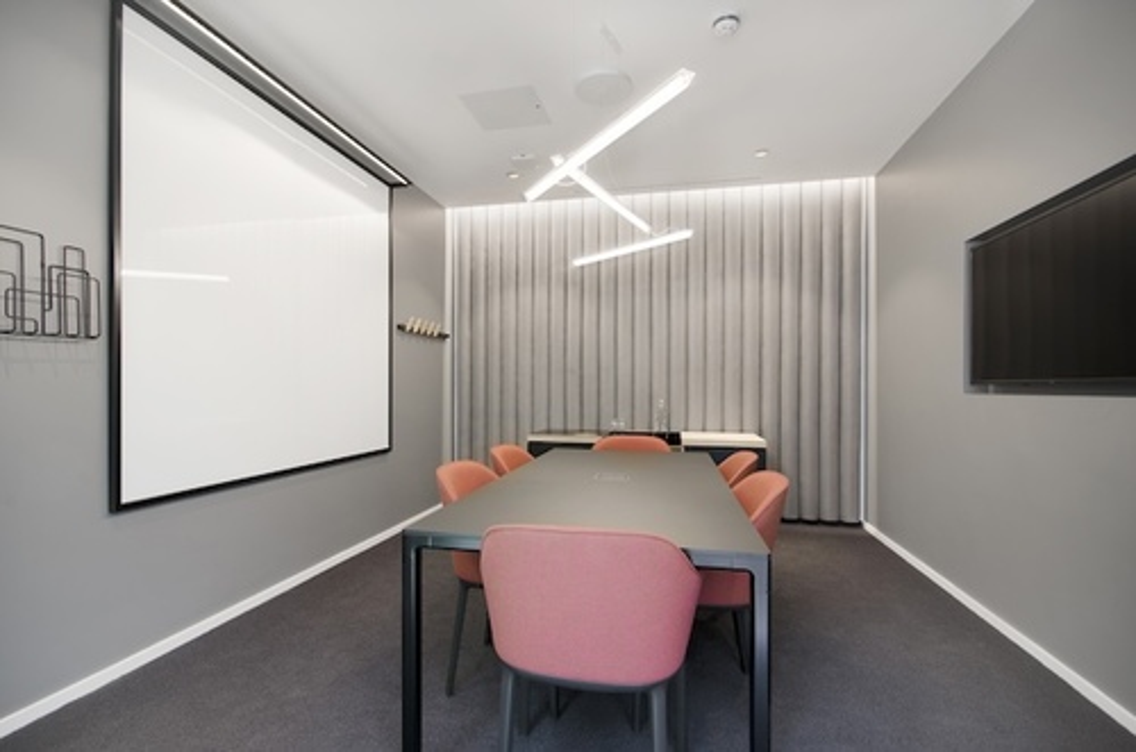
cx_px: 568
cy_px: 376
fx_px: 520
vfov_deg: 71.8
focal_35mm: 16
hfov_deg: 95.1
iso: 100
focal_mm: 11
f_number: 9
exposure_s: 1/20
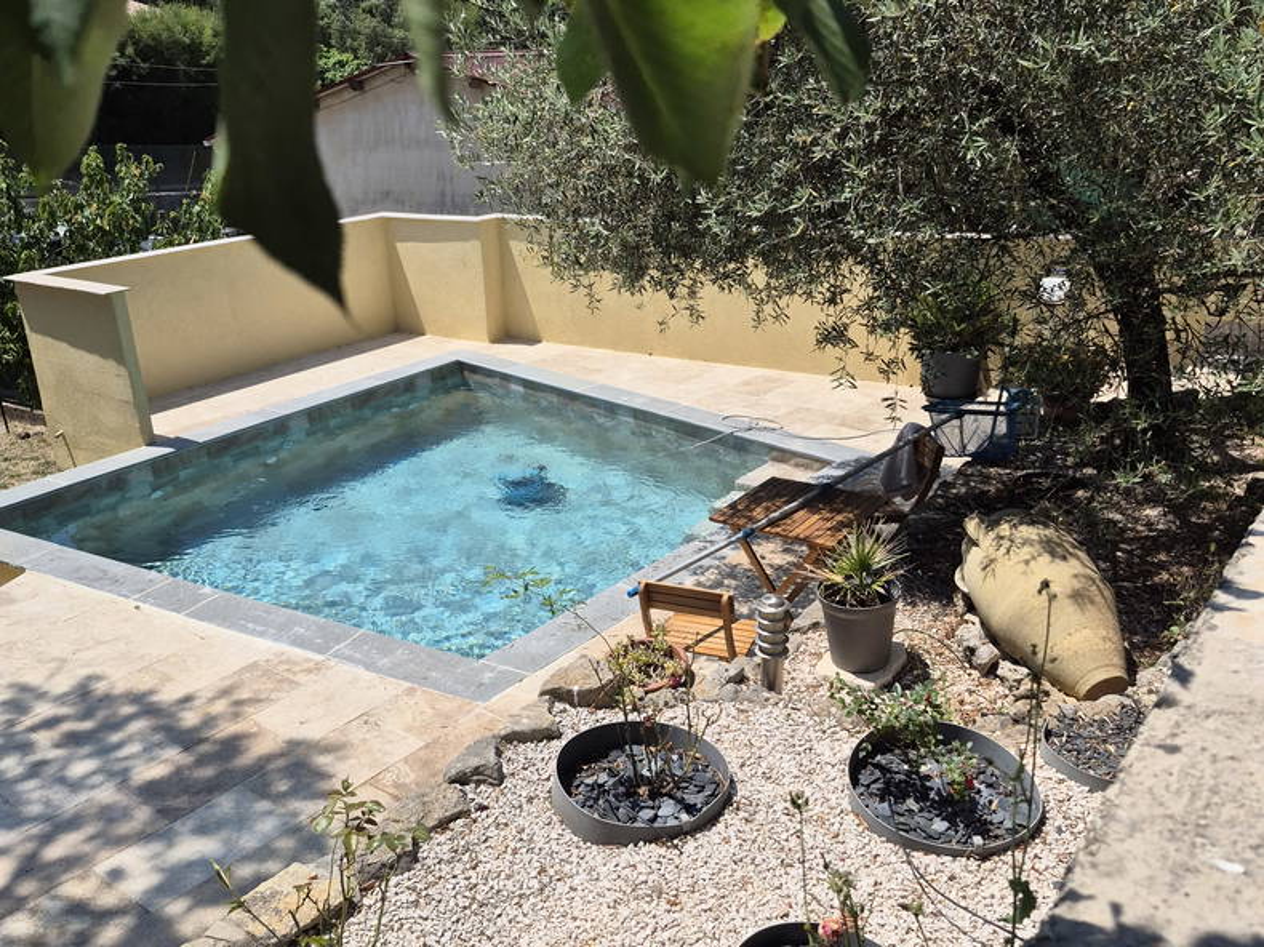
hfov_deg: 73.9
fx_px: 840
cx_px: 632
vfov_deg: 58.9
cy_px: 474
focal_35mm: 23
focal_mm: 5.4
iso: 25
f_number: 1.8
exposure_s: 1/2560
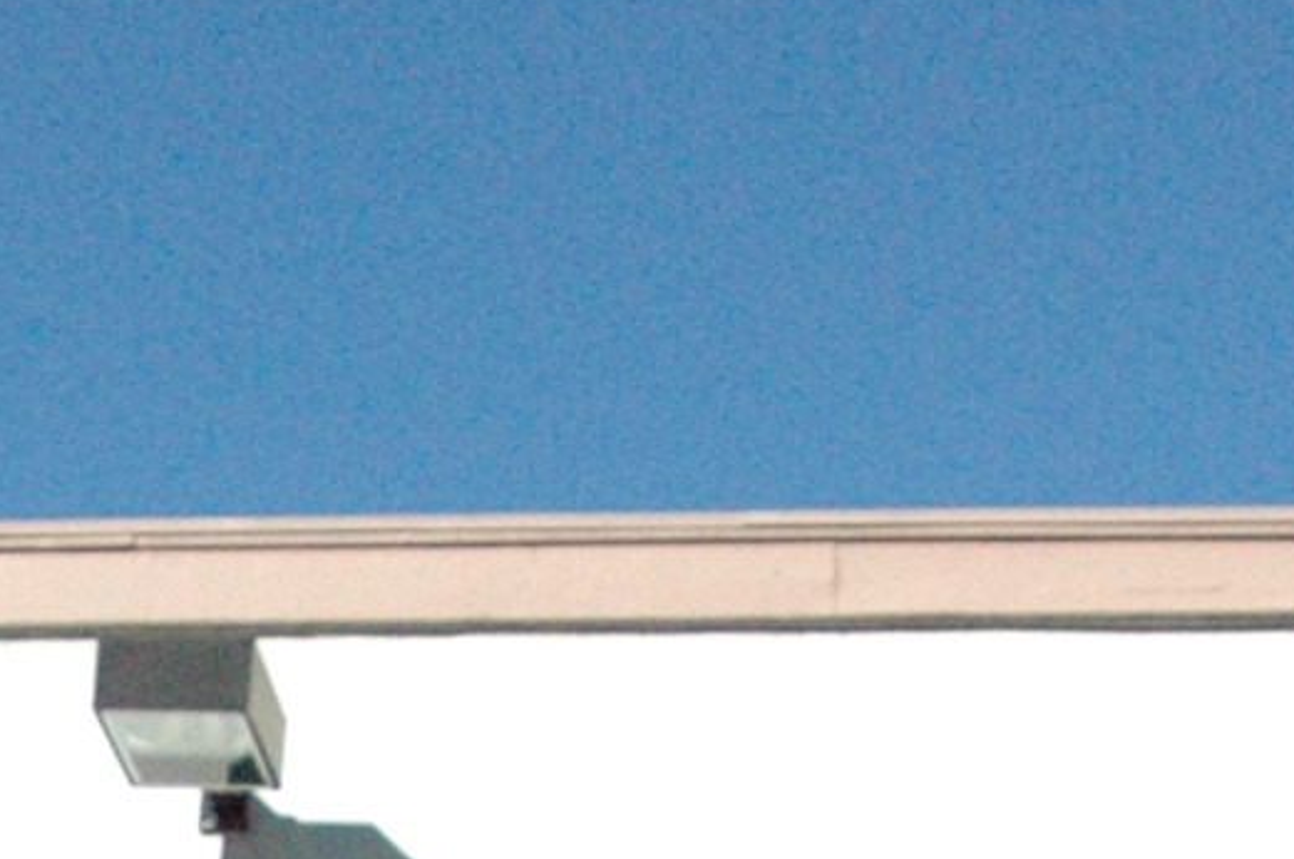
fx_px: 5600
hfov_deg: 13.0
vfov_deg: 8.2
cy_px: 1974
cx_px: -20
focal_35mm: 156
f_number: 5
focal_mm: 18
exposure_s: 1/8000
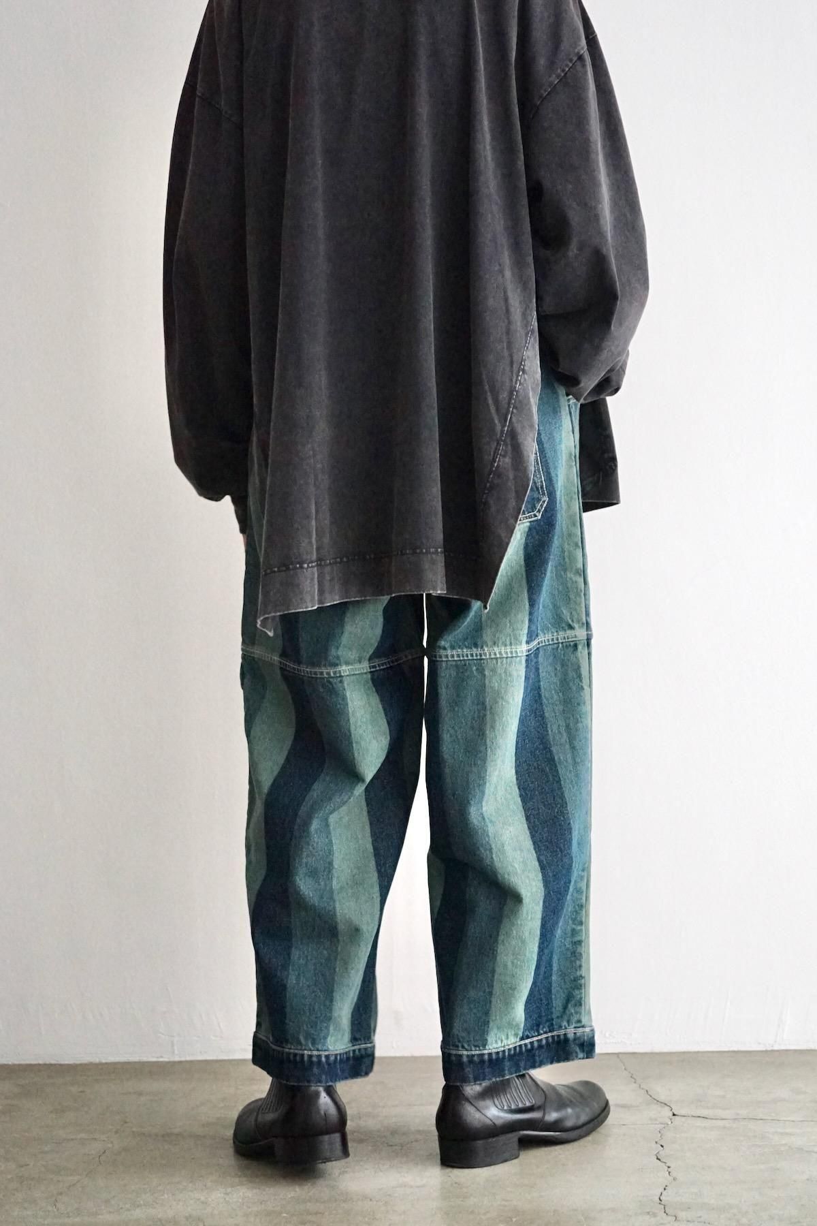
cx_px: 408
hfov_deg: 27.0
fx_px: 1702
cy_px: 613
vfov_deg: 39.6
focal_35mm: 50
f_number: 4.5
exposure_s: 1/125
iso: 6400
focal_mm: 50
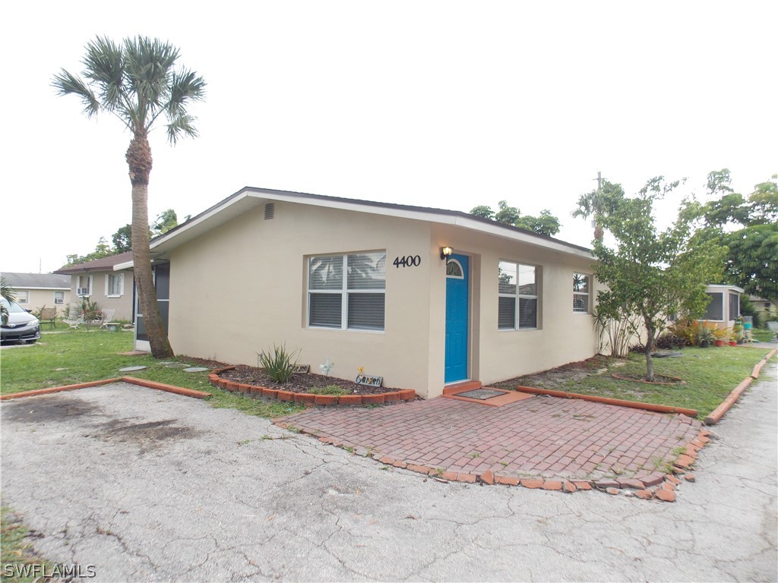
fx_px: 517
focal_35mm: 23
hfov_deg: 73.9
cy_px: 292
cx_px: 389
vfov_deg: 58.9
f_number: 3.1
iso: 80
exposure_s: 1/160
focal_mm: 4
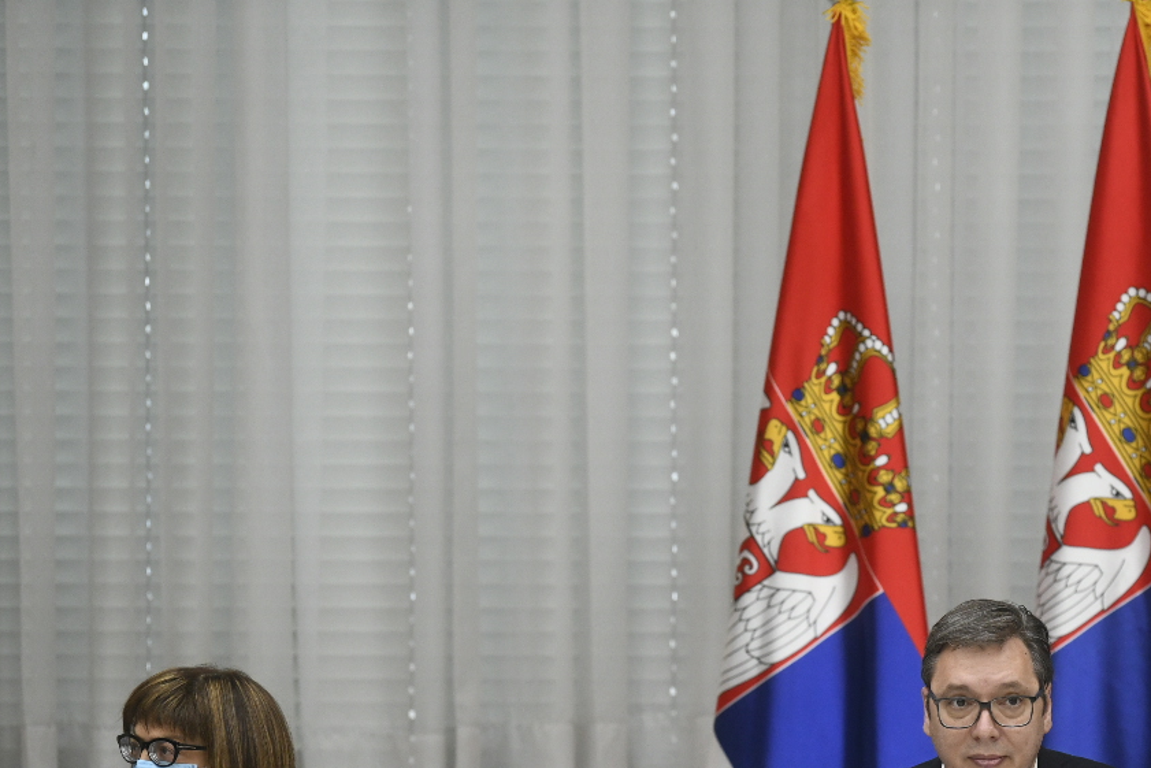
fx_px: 8314
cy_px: 737
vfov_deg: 5.3
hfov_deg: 7.9
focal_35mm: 260
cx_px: 932
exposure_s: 1/400
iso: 2000
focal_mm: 135
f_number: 2.8
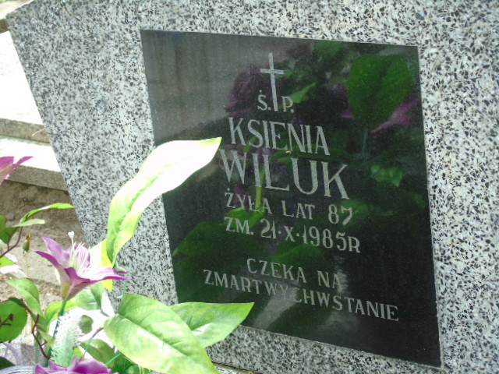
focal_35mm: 94
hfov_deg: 20.9
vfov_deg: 15.7
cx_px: 250
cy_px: 187
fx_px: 1355
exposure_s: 1/60
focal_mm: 17
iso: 80
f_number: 4.3
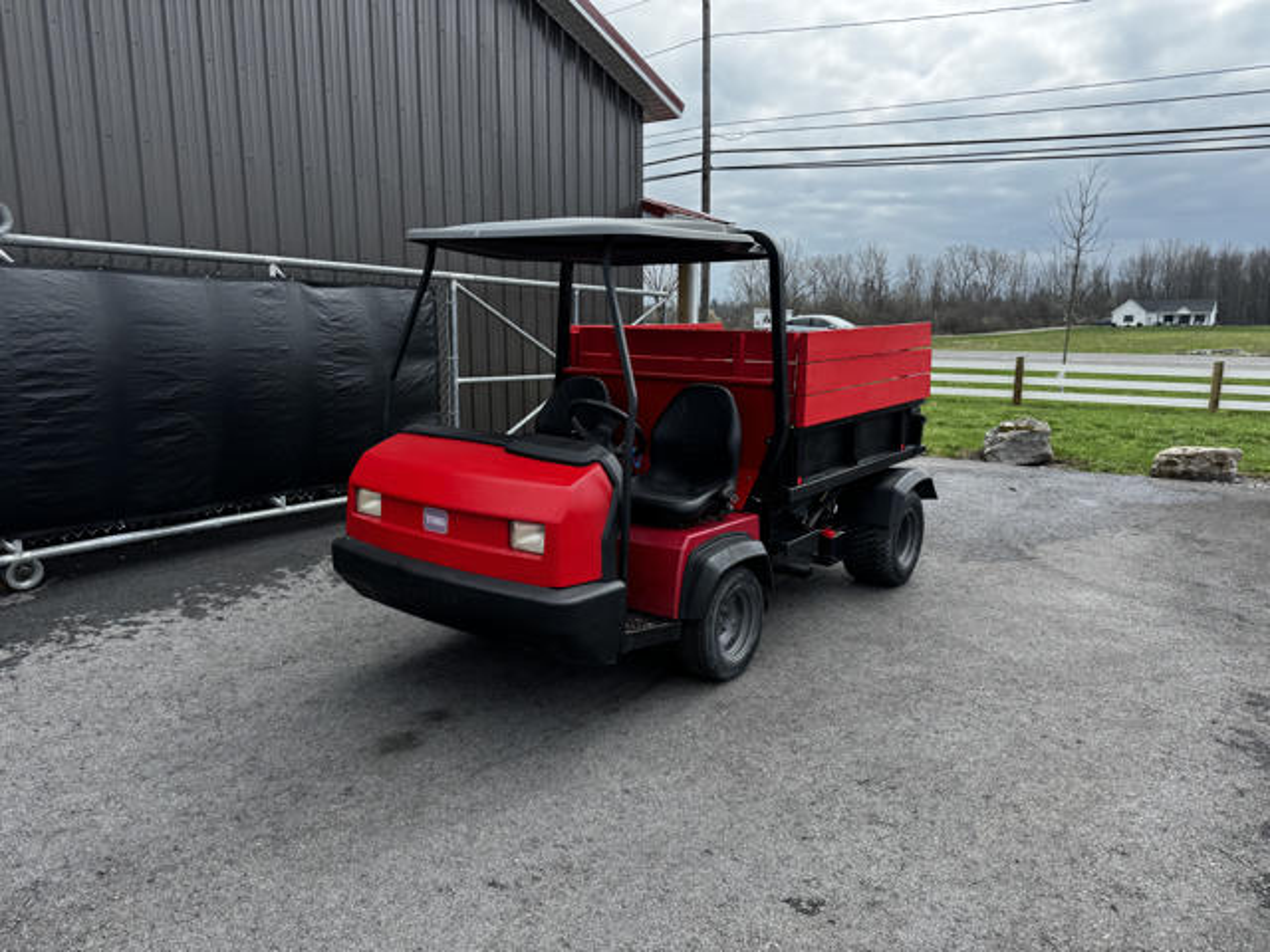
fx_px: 881
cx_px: 635
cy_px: 476
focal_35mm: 24
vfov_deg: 56.8
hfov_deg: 71.6
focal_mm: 6.76
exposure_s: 1/2415
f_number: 1.78
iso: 80
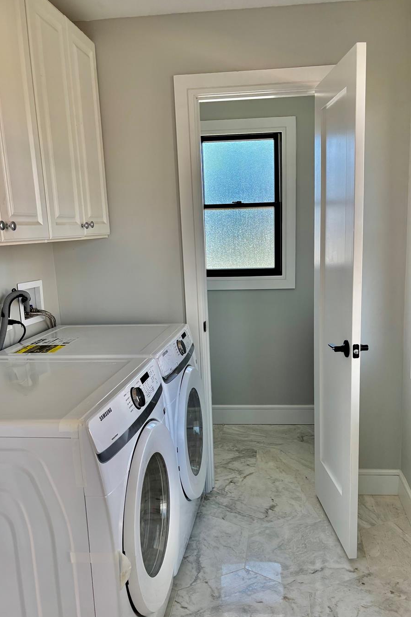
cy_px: 343
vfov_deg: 60.1
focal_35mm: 31
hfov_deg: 42.3
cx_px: 227
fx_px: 531
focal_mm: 5.96
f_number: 1.6
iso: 64
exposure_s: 1/137
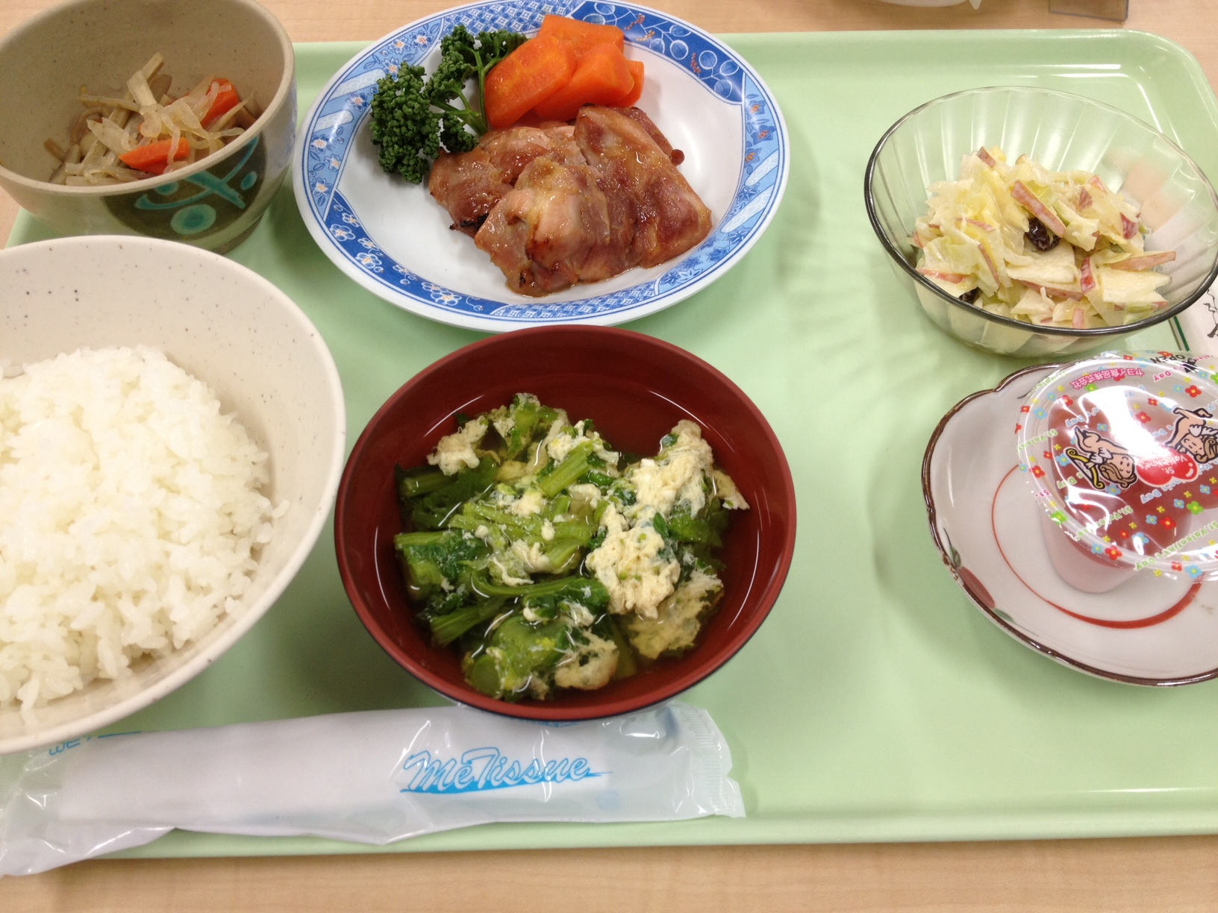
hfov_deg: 52.6
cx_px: 609
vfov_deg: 40.7
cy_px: 456
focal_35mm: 35
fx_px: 1232
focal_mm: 4.28
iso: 80
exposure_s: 1/40
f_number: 2.4
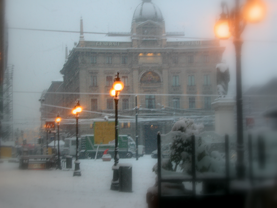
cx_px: 138
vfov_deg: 21.3
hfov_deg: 28.2
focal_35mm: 69
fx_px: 552
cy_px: 104
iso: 100
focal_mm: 17.8
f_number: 5.2
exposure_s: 1/20.9
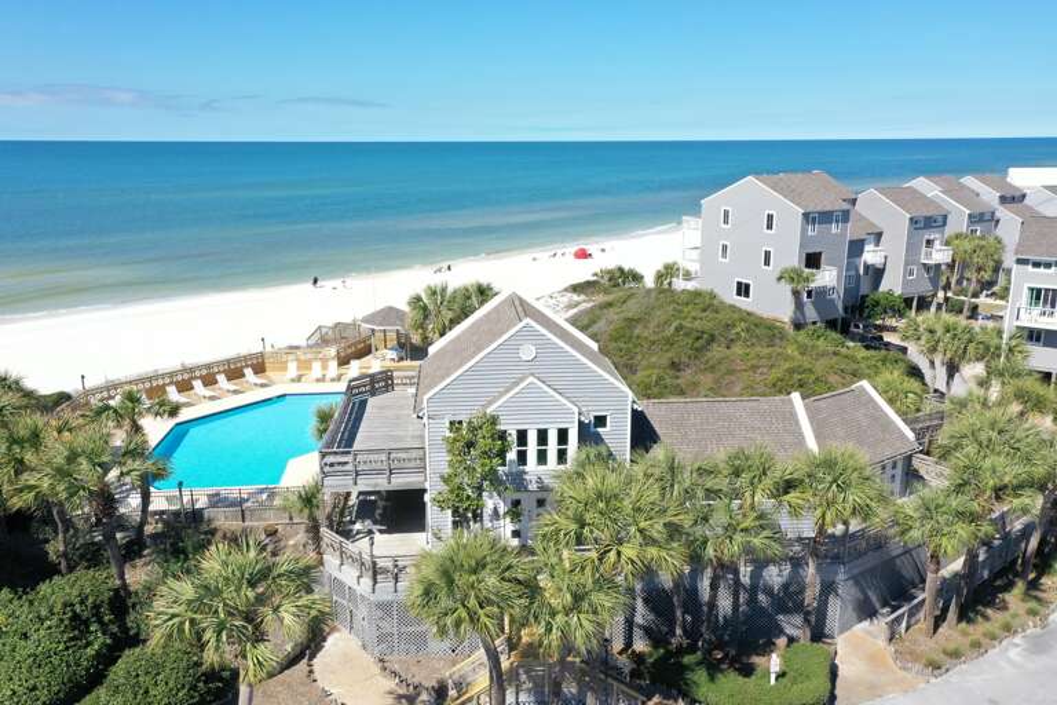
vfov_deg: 46.4
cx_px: 528
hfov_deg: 65.5
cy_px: 352
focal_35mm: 28
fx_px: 822
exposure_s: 1/400
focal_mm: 10.26
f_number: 5.6
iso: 100
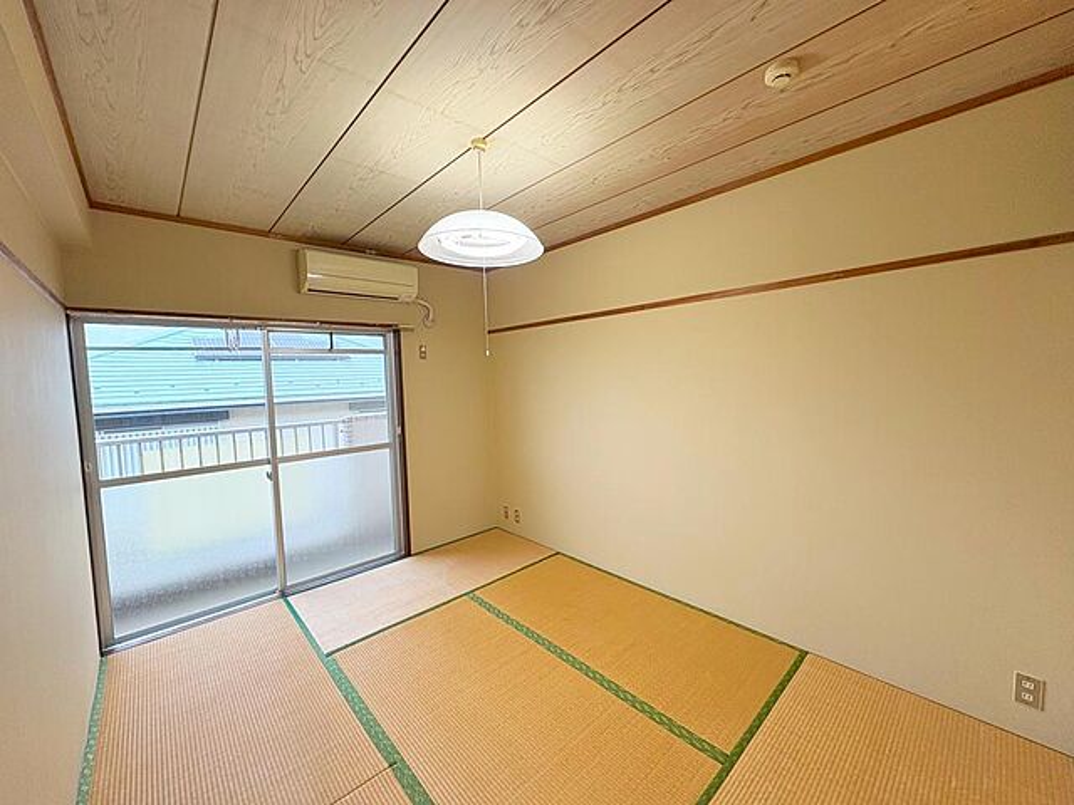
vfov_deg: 85.7
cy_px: 402
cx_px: 537
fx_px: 434
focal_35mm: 14
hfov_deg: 102.1
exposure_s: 1/100
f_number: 2.2
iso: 100
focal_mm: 2.22
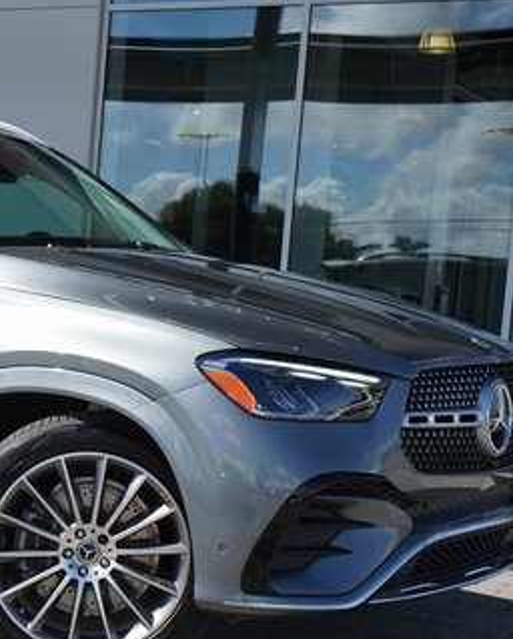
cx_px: -64
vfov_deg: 24.0
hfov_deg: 18.6
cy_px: 416
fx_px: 1496
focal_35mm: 79
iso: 1000
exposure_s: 1/2000
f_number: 8
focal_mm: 42
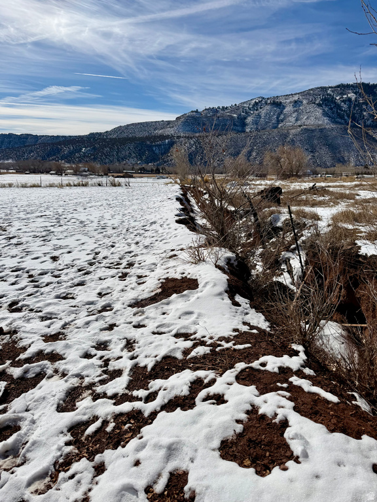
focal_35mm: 24
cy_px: 251
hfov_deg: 56.8
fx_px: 349
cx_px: 188
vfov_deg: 71.6
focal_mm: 6.76
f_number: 1.78
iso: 100
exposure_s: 1/22727
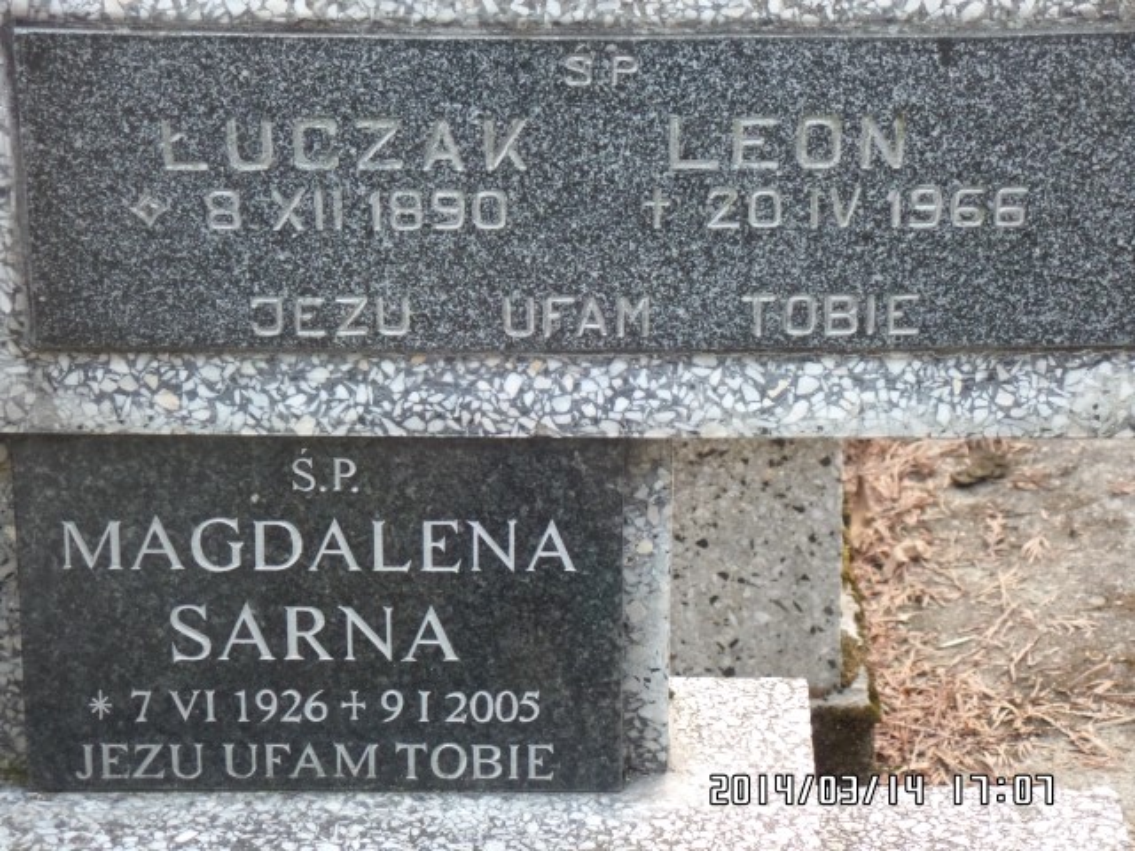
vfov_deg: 13.0
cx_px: 568
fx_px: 3738
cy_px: 426
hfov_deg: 17.3
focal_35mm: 114
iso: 640
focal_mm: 20.3
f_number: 4
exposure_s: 1/60
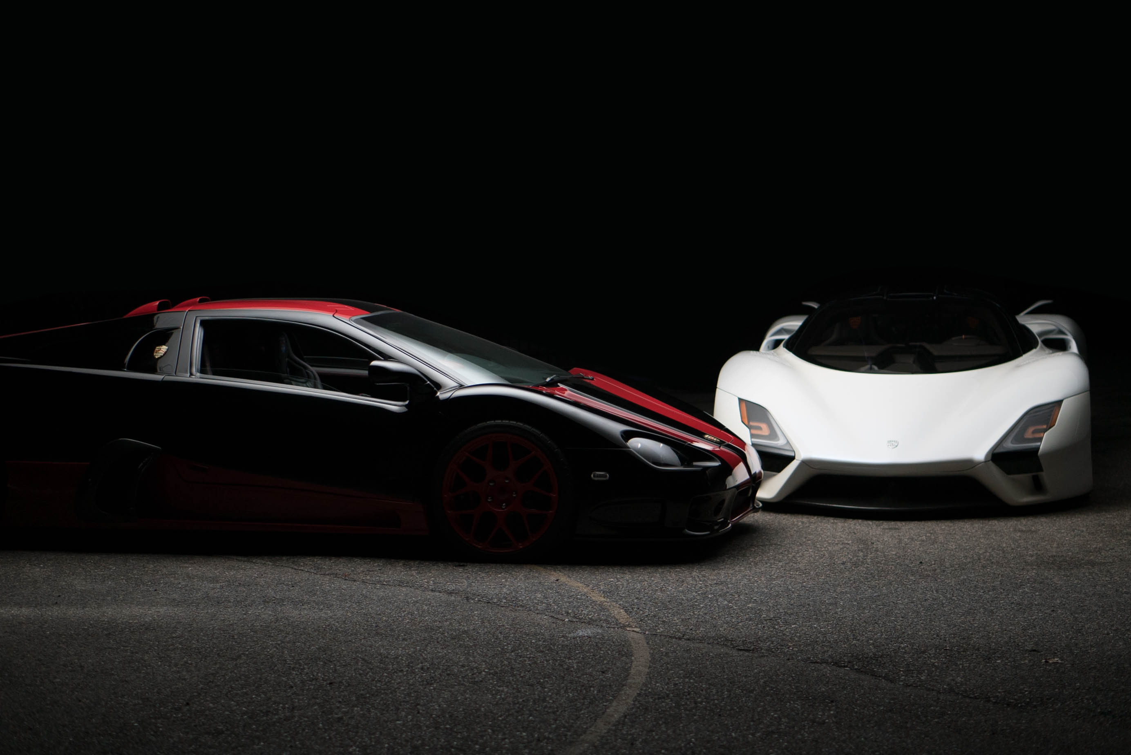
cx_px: 566
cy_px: 378
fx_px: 2357
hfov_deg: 27.0
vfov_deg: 18.2
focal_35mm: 75
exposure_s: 1/400
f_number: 1.8
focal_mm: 50
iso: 500
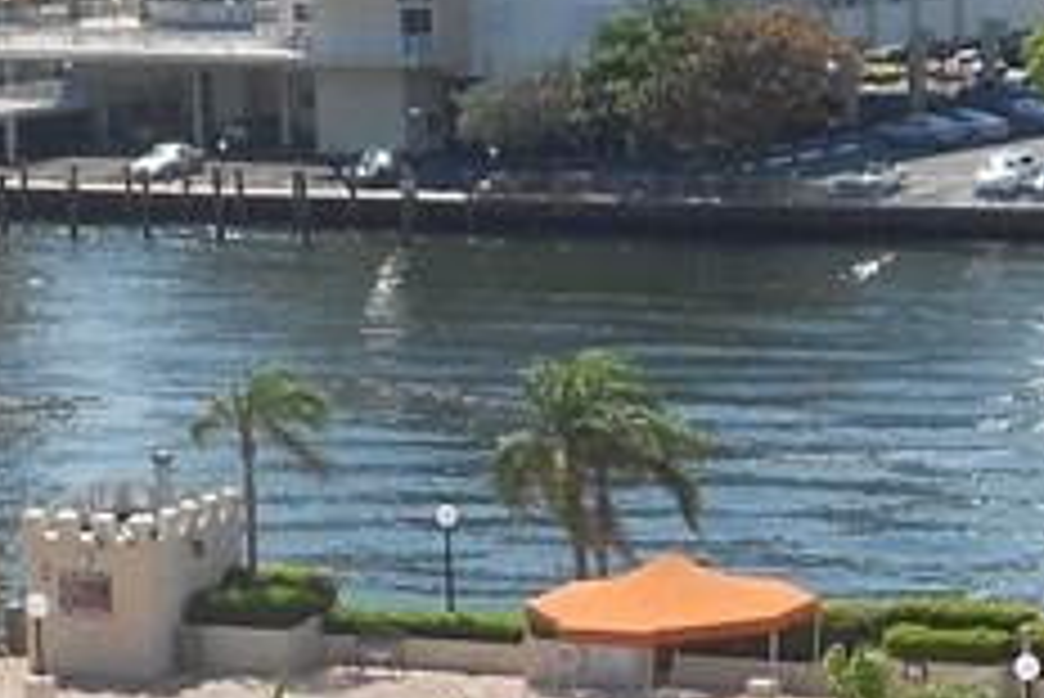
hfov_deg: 12.1
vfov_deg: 8.1
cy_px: 612
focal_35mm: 170
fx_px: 4933
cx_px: 540
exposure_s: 1/800
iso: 80
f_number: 3.9
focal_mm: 6.7
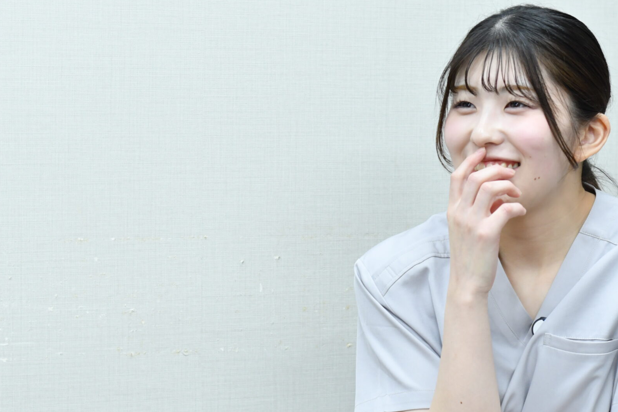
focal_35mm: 121
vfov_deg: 11.3
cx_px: 488
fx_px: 2077
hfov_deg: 16.8
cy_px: 172
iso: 800
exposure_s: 1/125
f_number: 3.2
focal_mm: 50
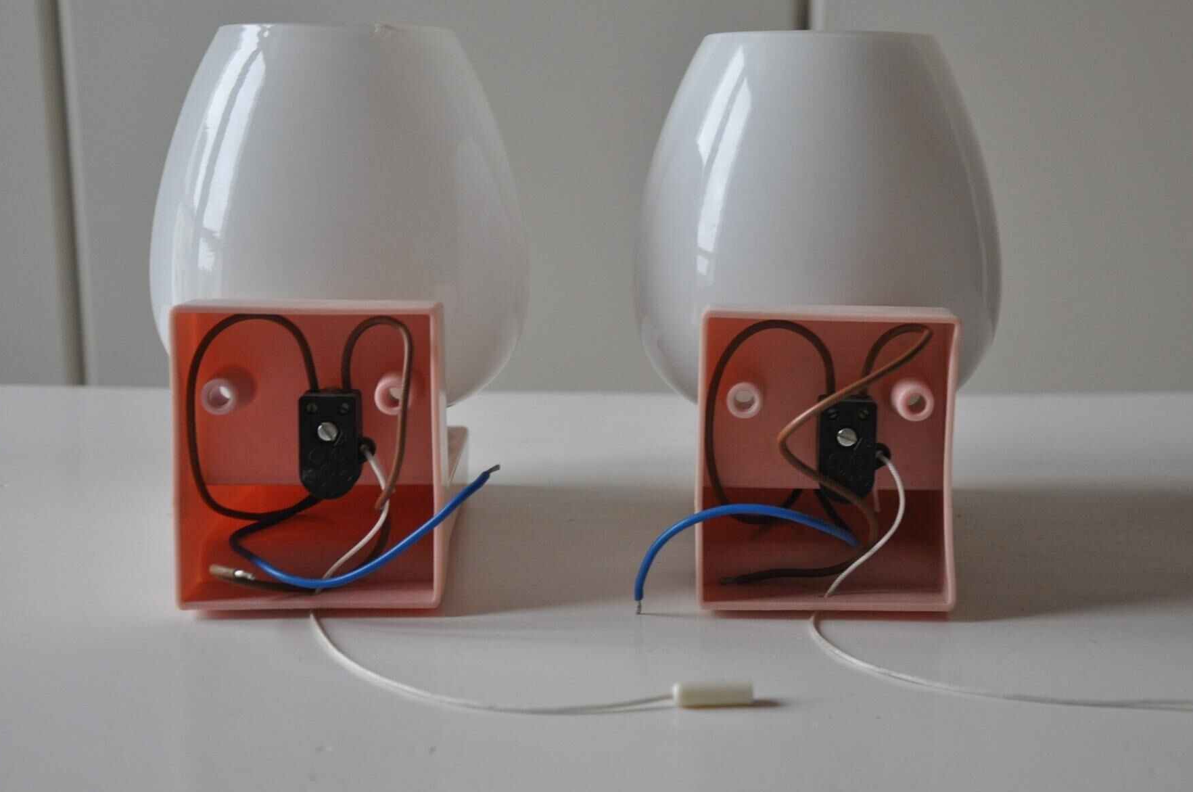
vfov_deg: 21.8
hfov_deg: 32.3
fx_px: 2052
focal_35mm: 62
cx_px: 716
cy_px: 362
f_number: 4.2
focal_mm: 34
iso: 800
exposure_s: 1/40
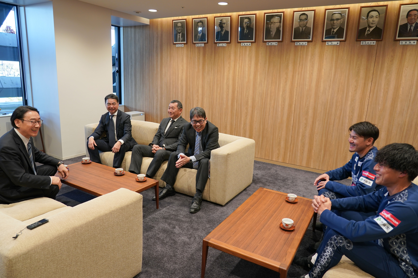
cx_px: 209
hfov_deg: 73.7
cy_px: 139
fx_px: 279
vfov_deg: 53.1
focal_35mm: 24
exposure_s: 1/160
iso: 640
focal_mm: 24
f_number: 4
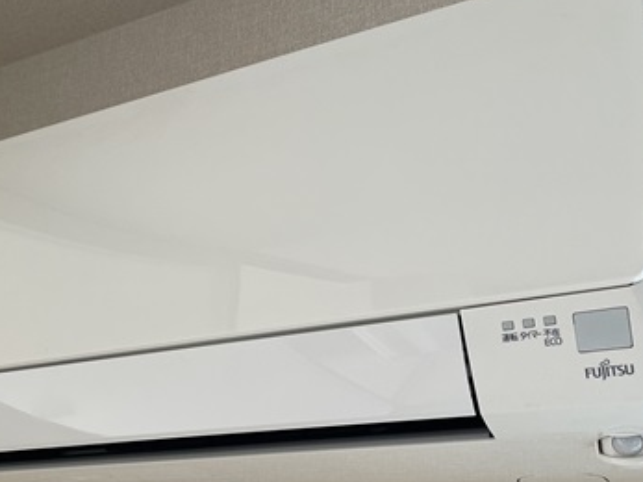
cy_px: 365
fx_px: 891
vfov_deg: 29.7
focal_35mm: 48
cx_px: 196
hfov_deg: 39.0
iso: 100
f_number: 1.6
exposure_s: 1/121
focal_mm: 4.2
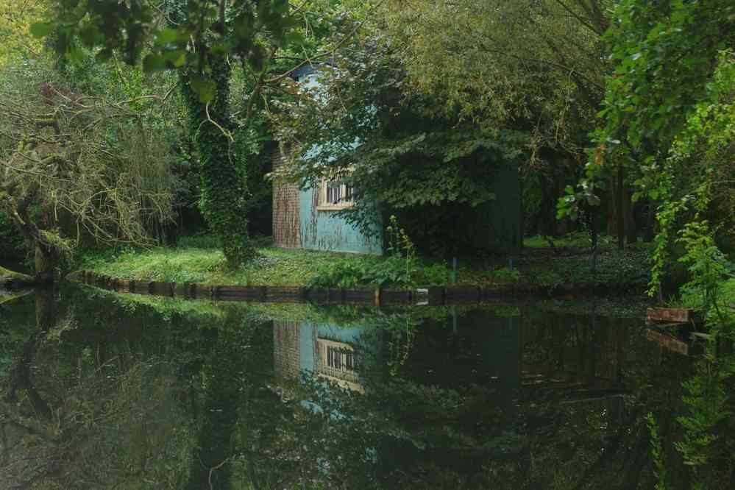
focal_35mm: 52
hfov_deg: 37.9
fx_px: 1072
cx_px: 368
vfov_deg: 25.8
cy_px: 245
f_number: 7.1
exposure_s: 1/60
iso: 800
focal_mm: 35
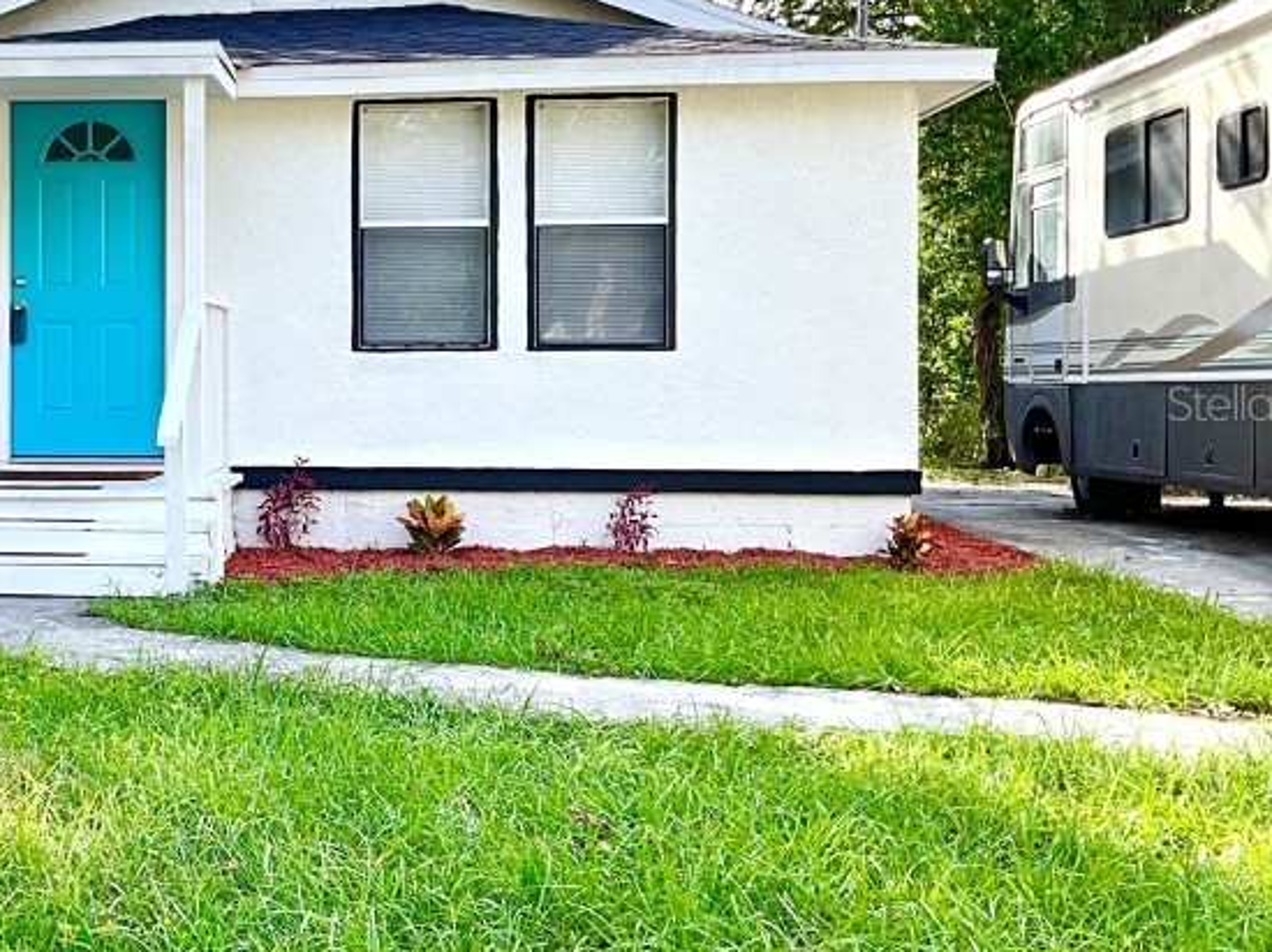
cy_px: 402
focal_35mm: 54
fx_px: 1983
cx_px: 201
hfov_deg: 34.2
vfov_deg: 27.0
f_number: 1.8
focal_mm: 3
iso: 25
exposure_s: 1/422
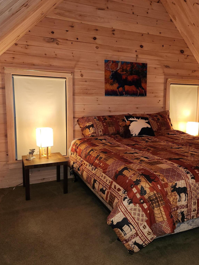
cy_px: 129
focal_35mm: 30
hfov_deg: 46.6
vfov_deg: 60.0
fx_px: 230
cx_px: 117
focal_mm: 5.4
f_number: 1.8
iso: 160
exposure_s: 1/24
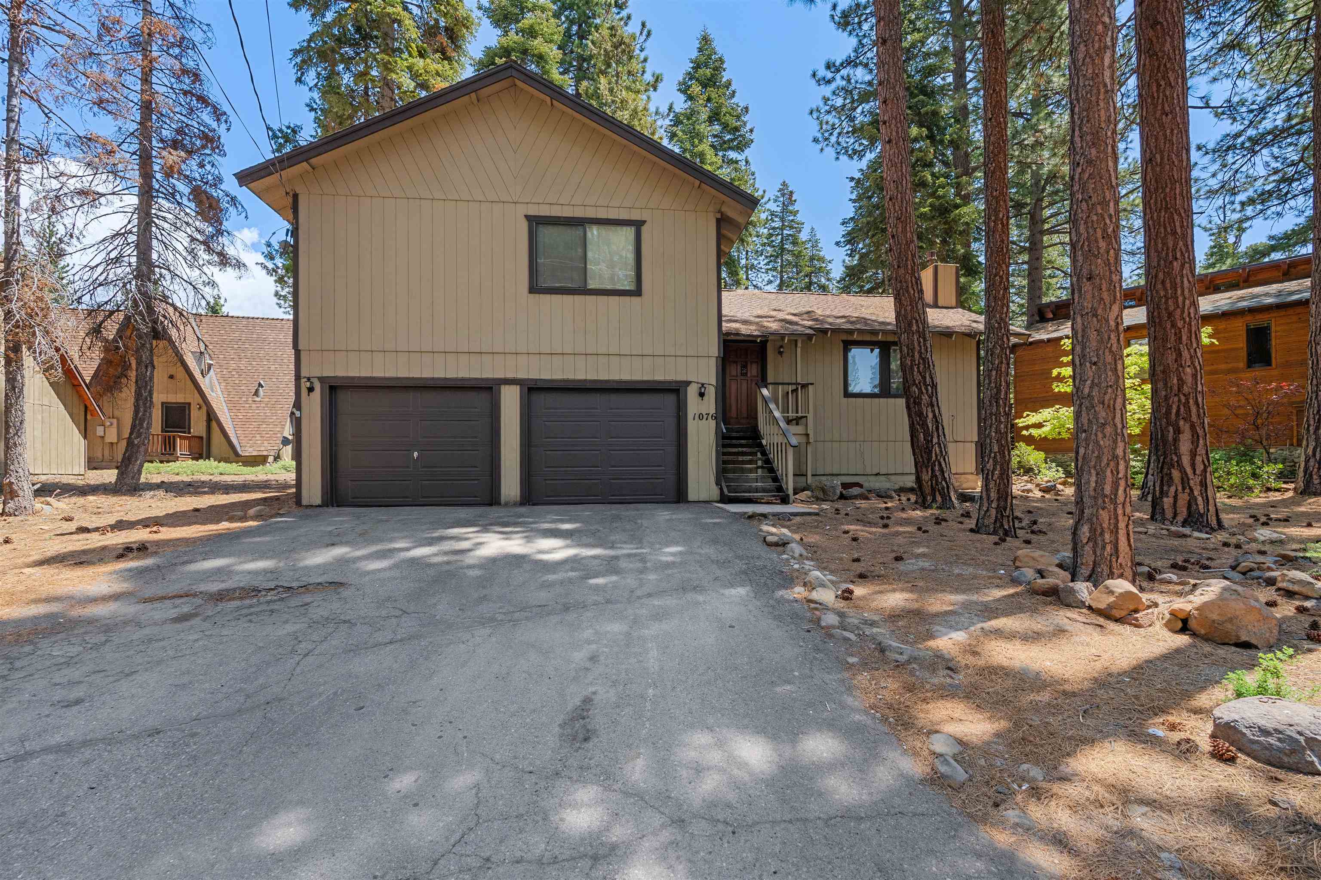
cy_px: 440
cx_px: 660
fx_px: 587
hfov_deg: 96.7
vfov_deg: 73.7
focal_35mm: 16
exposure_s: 1/250
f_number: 8
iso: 500
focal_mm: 16
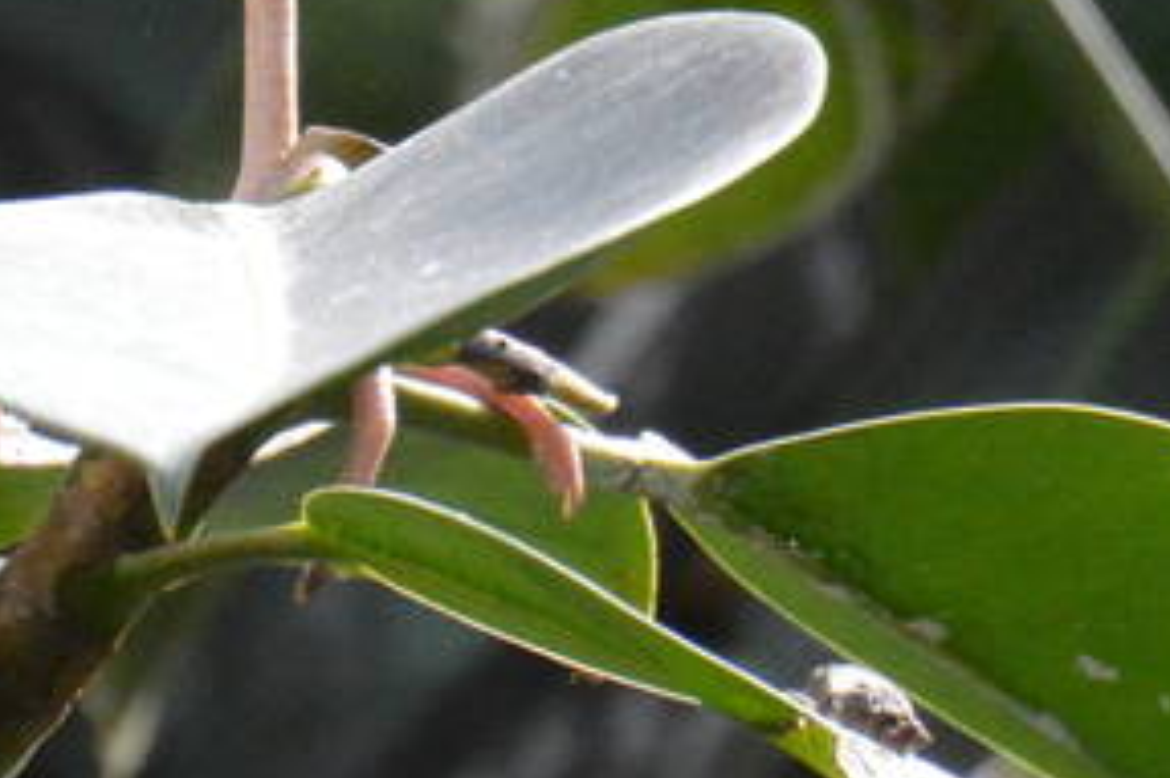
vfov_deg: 1.6
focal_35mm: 836
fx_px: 27153
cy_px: -599
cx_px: 506
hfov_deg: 2.5
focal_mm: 100
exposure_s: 1/500
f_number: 5.6
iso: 2500
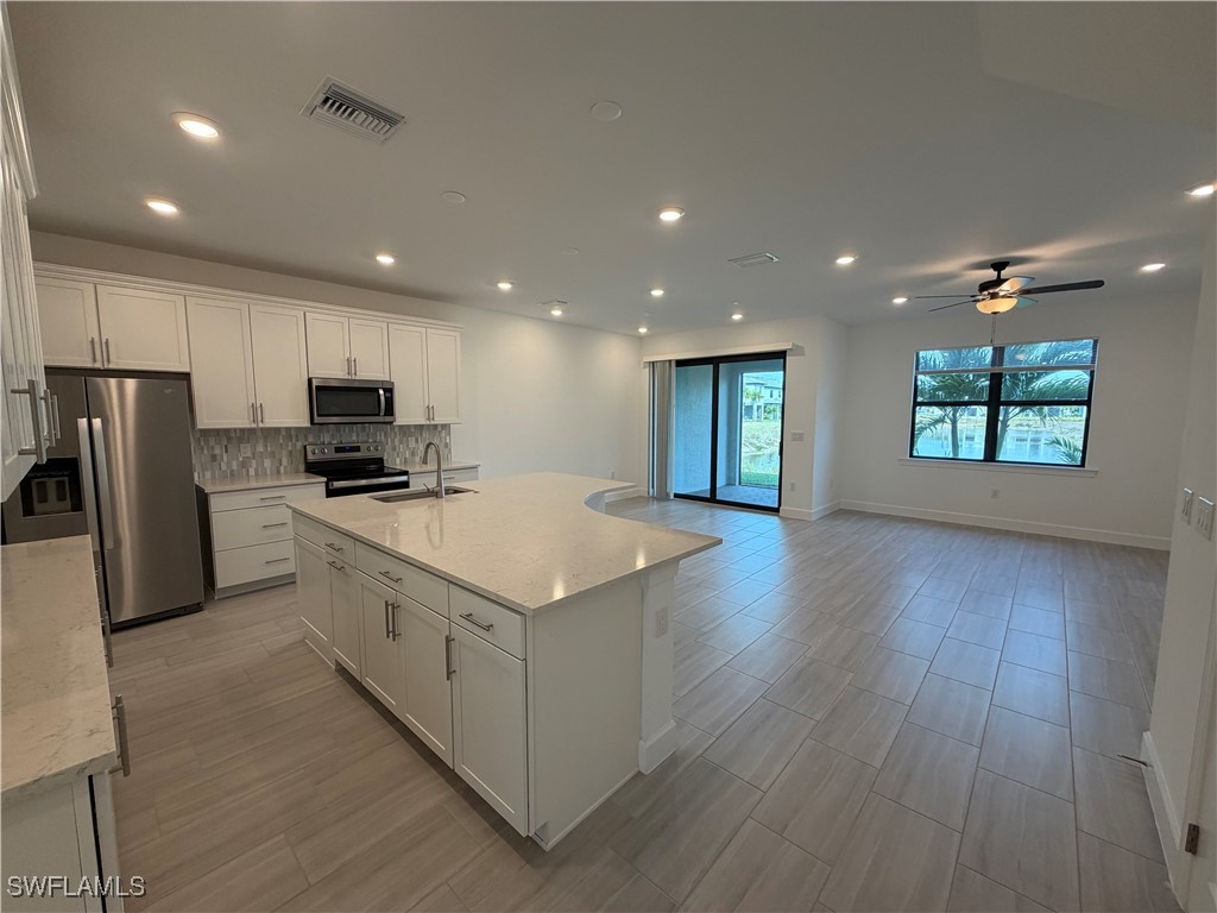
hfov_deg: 102.1
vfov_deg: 85.7
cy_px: 456
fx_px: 492
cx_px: 608
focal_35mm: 14
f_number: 2.2
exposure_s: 1/120
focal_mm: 2.22
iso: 160
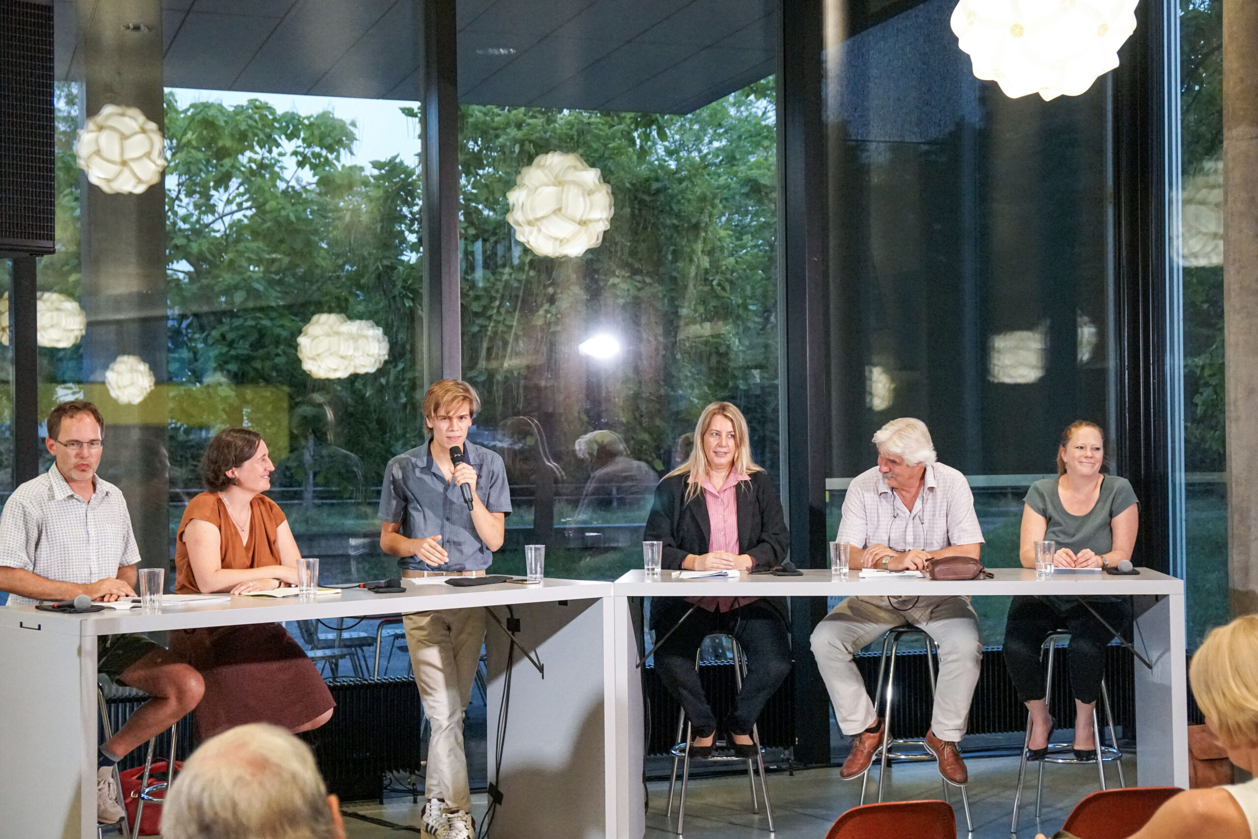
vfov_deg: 24.4
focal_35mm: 56
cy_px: 420
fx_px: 1939
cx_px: 629
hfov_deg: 35.9
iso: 6400
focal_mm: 37
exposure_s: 1/160
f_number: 4
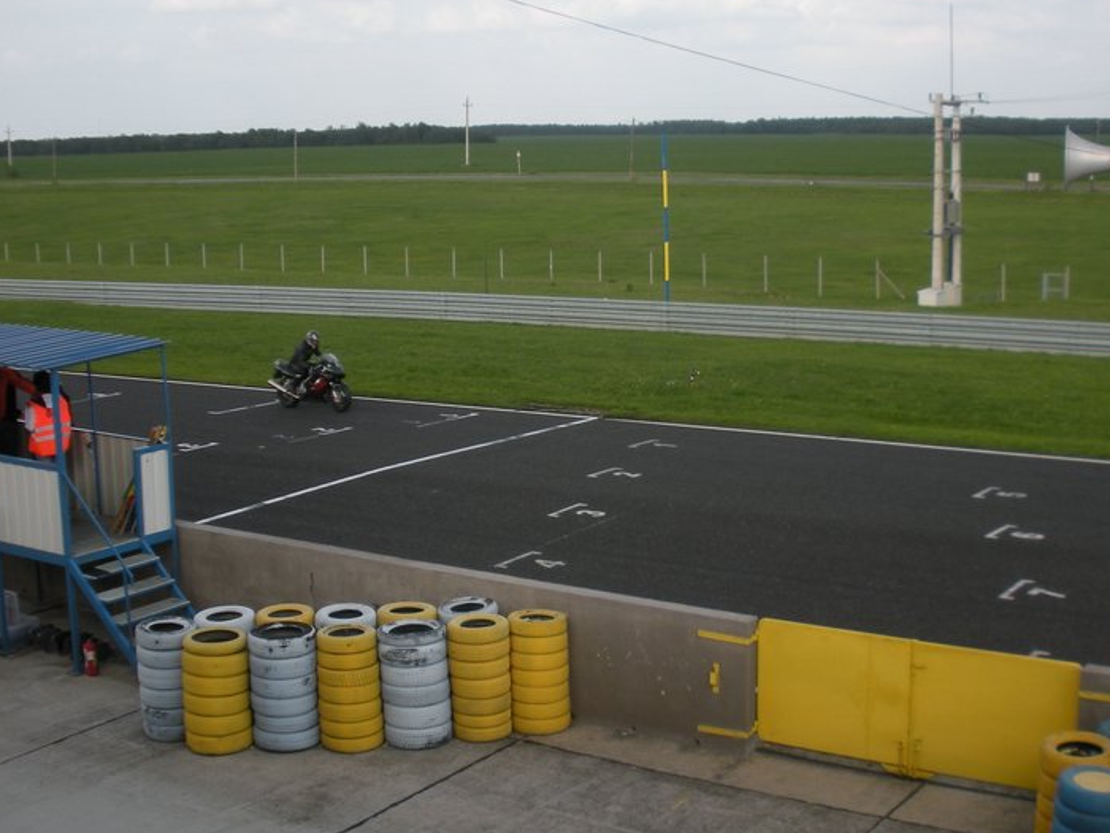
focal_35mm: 50
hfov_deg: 38.1
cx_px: 630
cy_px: 419
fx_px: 1603
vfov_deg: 29.1
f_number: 3.5
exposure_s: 1/400
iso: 64
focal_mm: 6.3
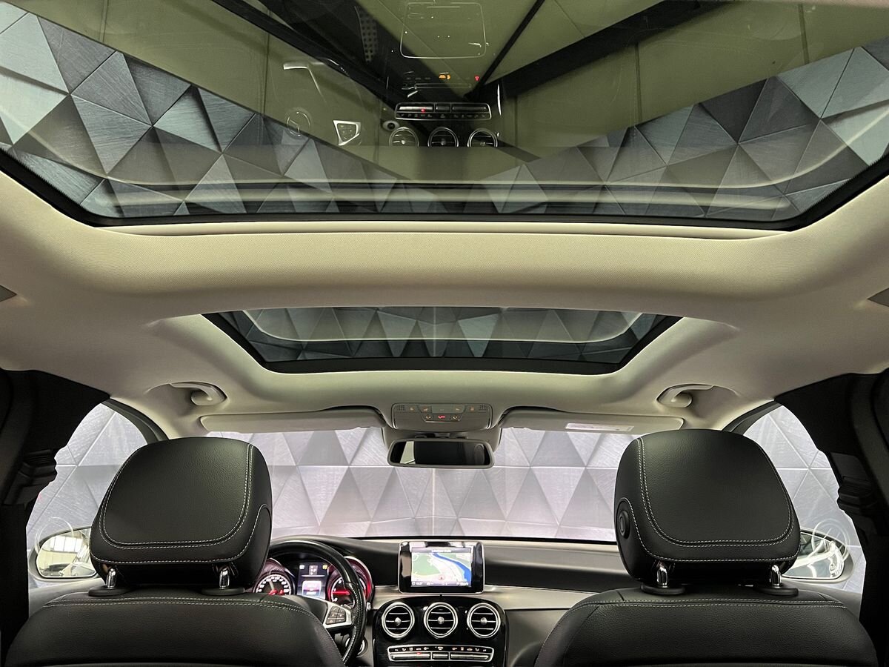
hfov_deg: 67.3
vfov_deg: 53.1
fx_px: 668
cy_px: 334
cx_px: 444
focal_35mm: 26
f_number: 1.5
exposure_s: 1/25
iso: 640
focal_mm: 5.7
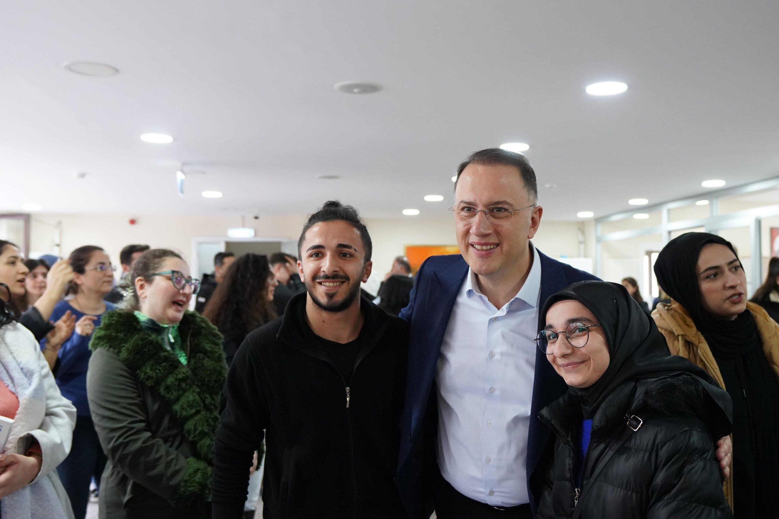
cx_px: 390
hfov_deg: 55.8
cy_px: 260
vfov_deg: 38.9
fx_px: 736
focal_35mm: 34
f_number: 2.8
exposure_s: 1/160
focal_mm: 23
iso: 2000
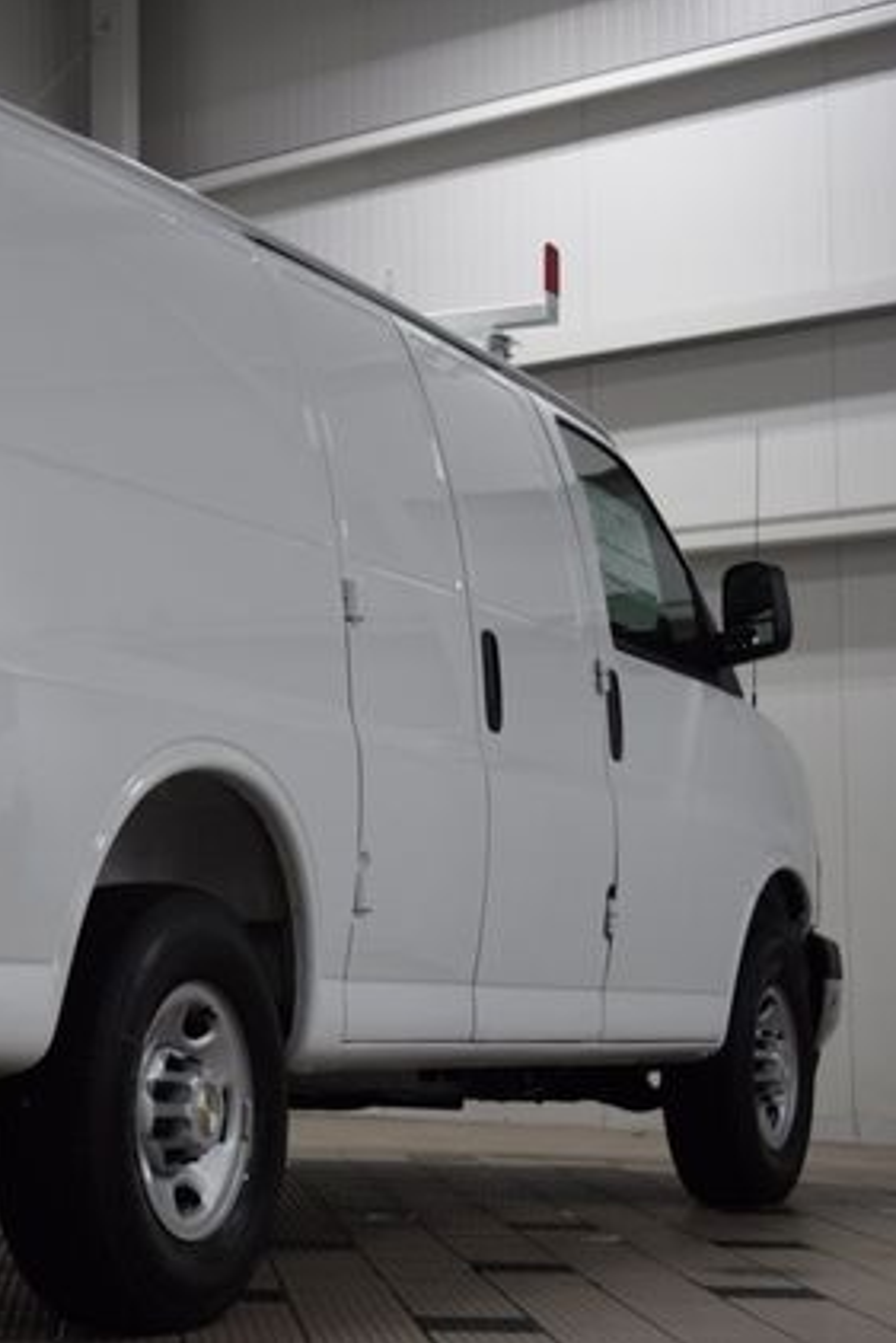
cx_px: -108
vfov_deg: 25.4
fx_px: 2975
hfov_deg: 16.6
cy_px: 665
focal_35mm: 80
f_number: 5
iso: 450
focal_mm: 35
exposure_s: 1/60
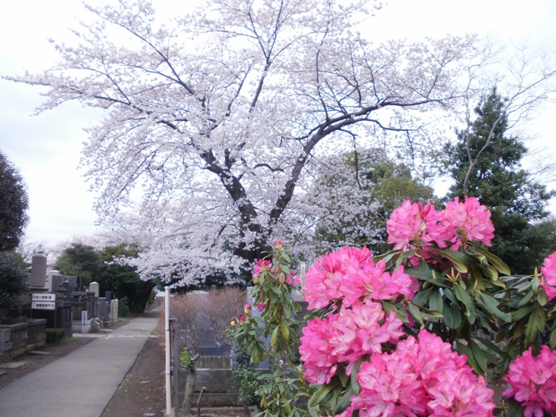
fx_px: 578
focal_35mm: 36
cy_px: 208
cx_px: 278
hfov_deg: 51.4
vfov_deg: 39.6
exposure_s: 1/100
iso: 100
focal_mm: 6.3
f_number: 3.5
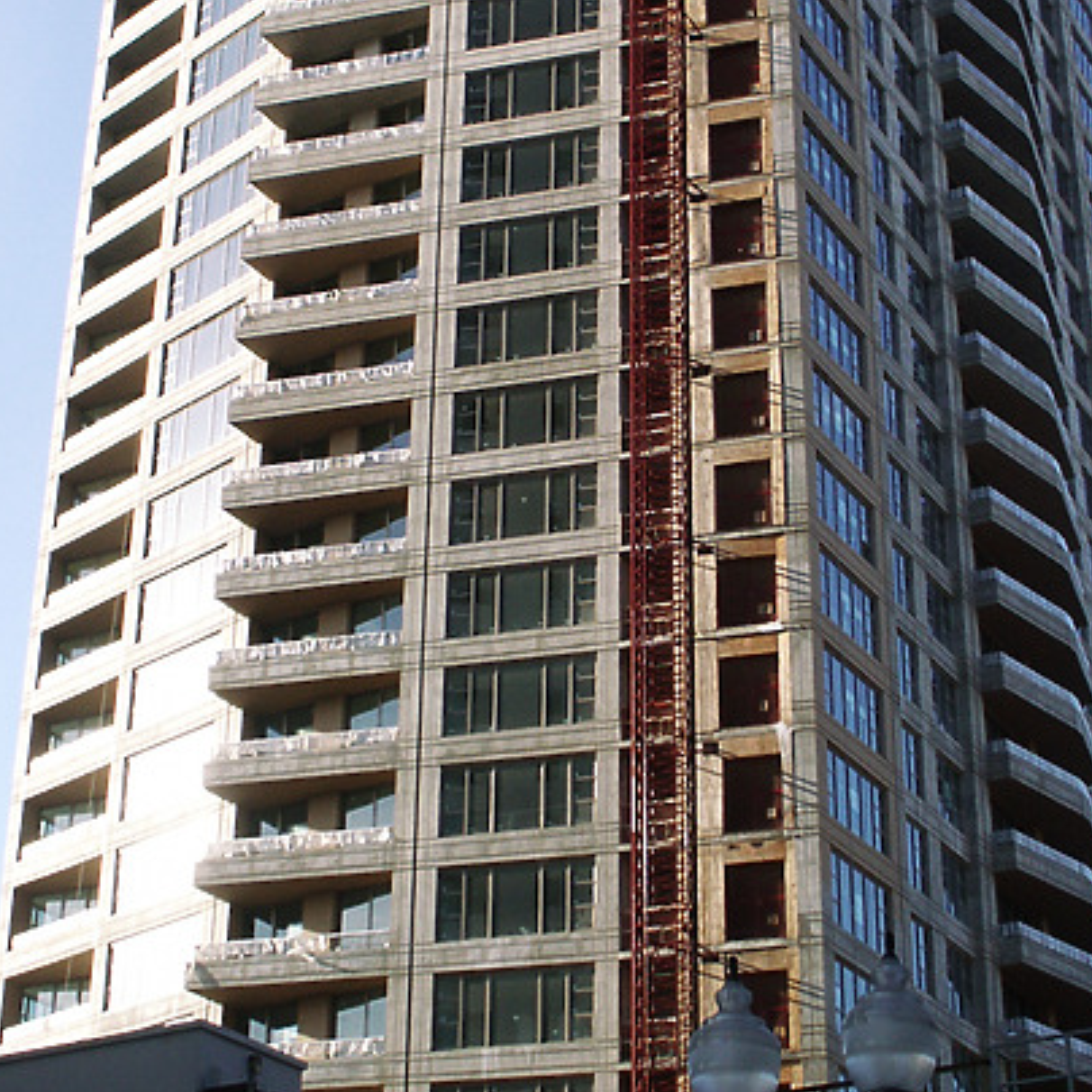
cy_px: 435
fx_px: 2463
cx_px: 572
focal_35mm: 69
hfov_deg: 25.0
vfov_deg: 25.0
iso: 64
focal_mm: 7.18
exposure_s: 1/125
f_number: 6.7
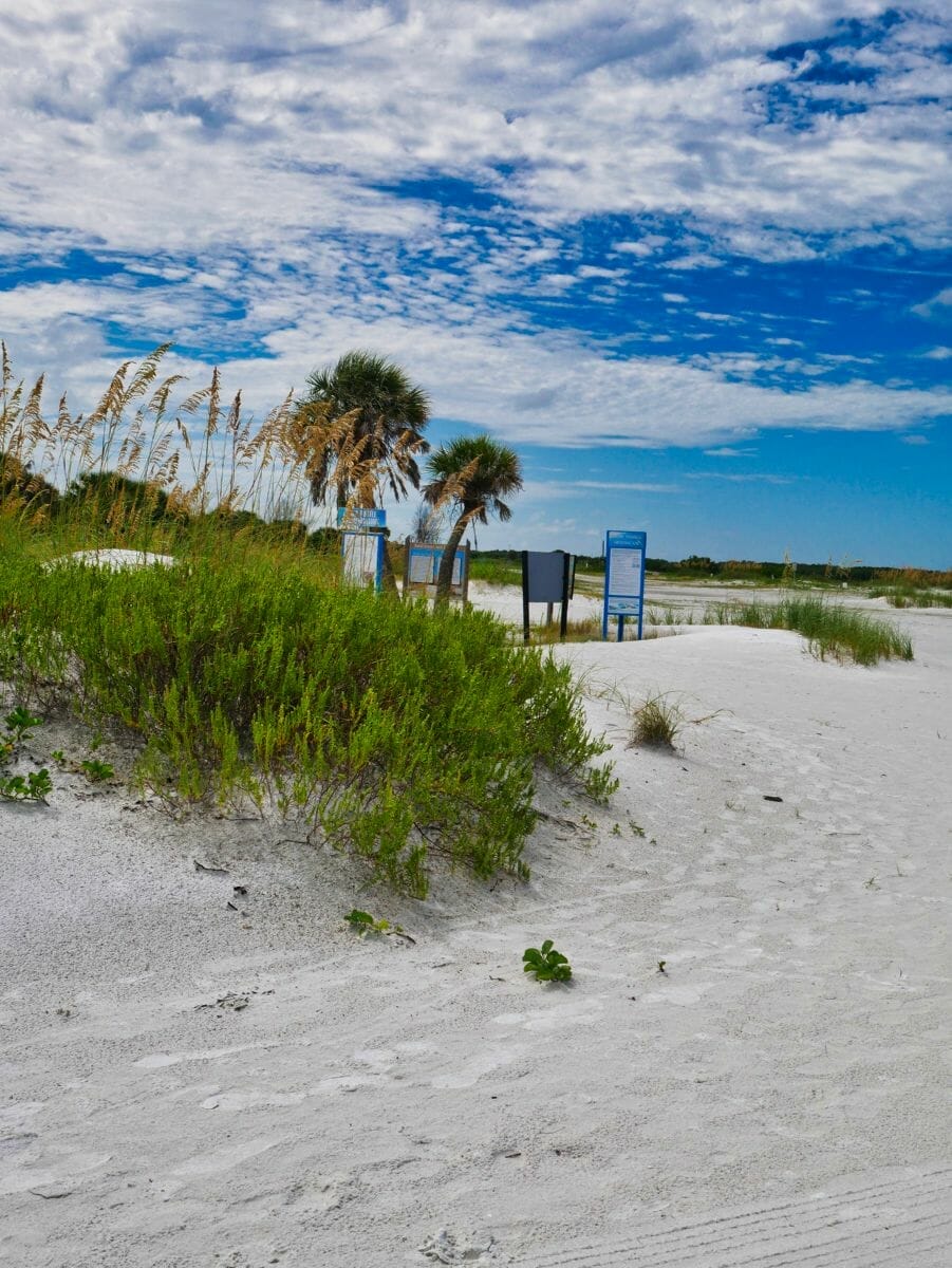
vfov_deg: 44.8
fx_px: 1539
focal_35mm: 42
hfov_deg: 34.4
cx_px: 476
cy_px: 634
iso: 200
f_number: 11
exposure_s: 1/500
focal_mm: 21
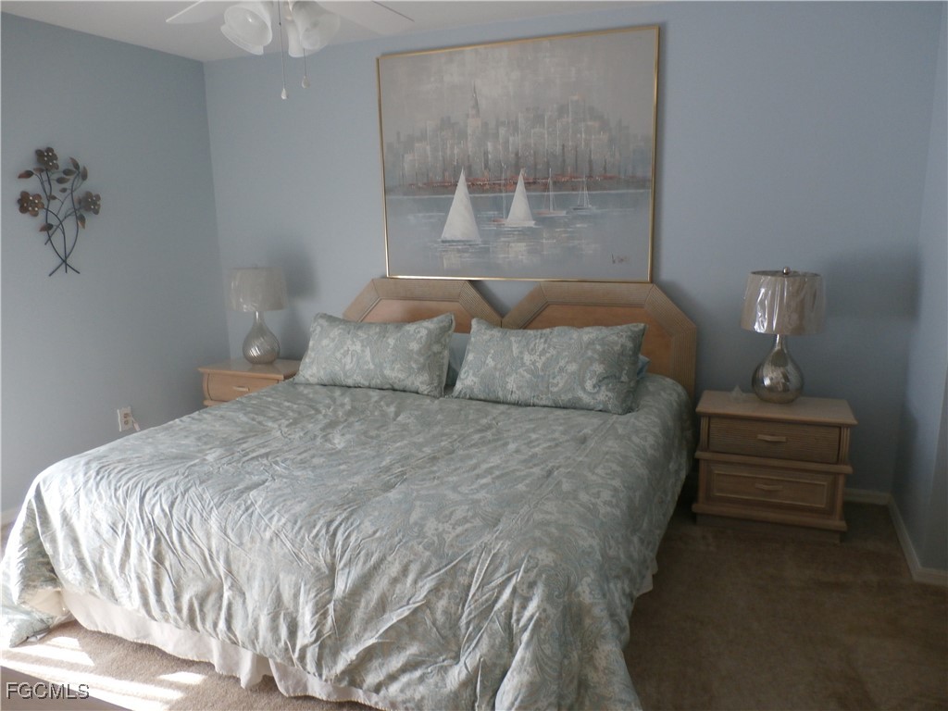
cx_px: 474
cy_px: 356
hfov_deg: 69.4
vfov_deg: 54.9
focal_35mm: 25
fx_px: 685
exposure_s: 1/60
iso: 160
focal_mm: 4.5
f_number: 3
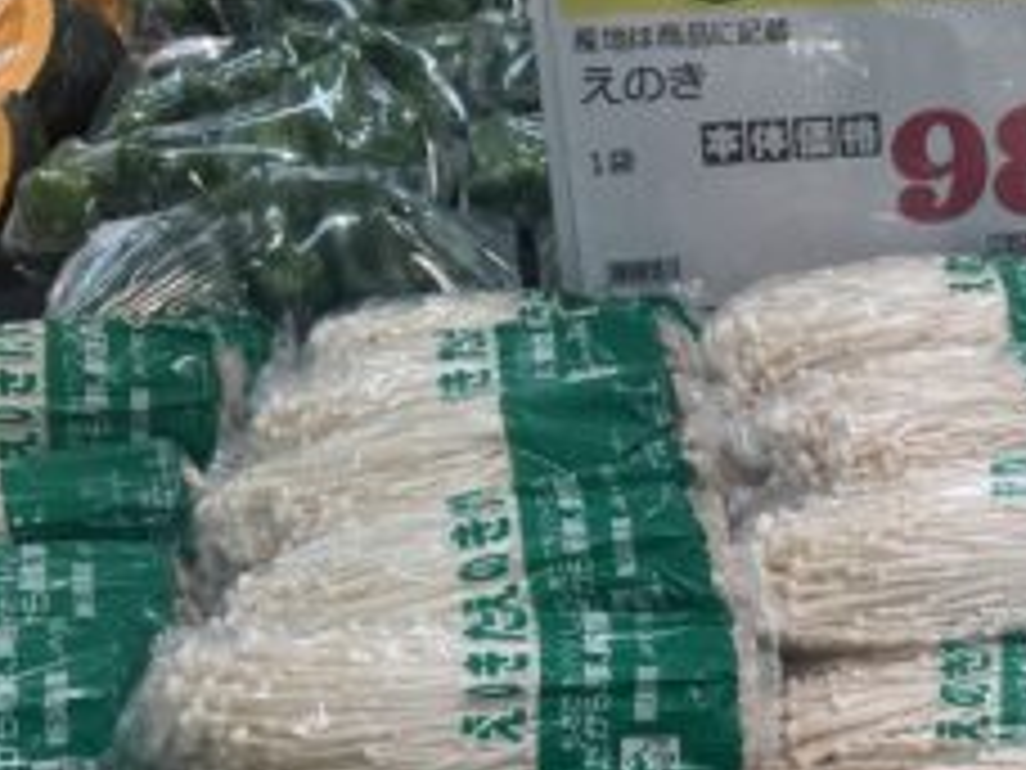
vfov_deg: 18.5
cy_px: 892
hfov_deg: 24.1
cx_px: 1109
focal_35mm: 76
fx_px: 2253
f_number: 1.5
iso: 50
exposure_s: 1/438
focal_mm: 5.7
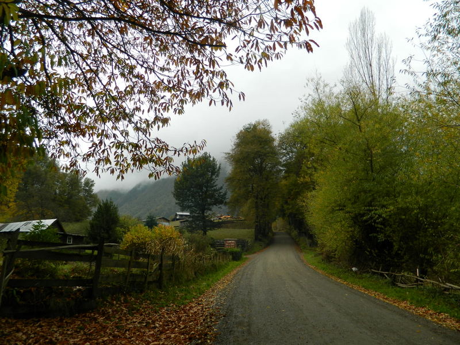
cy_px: 172
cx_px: 230
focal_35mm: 25
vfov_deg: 54.9
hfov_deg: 69.4
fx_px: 332
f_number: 3.1
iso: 80
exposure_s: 1/125
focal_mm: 4.5
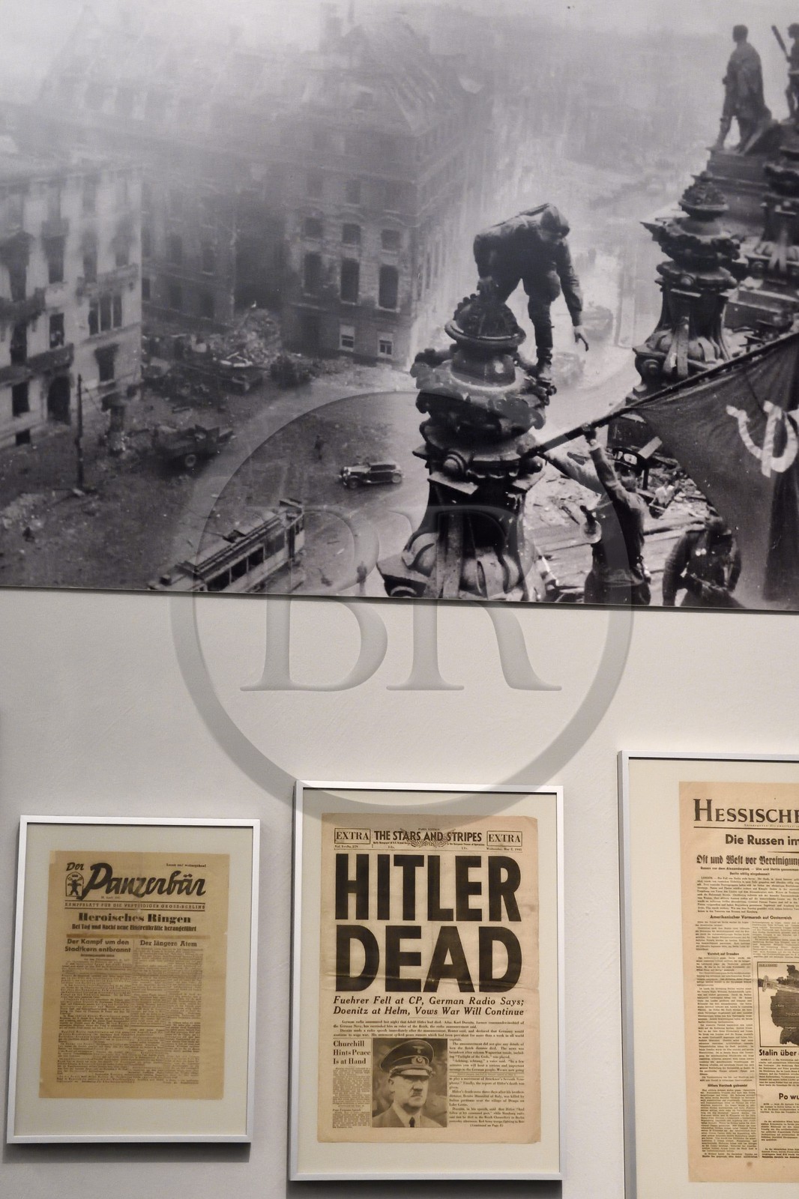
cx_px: 400
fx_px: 2198
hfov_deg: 20.6
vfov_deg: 30.5
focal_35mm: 66
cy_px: 600
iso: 6400
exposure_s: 1/80
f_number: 4.5
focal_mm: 66
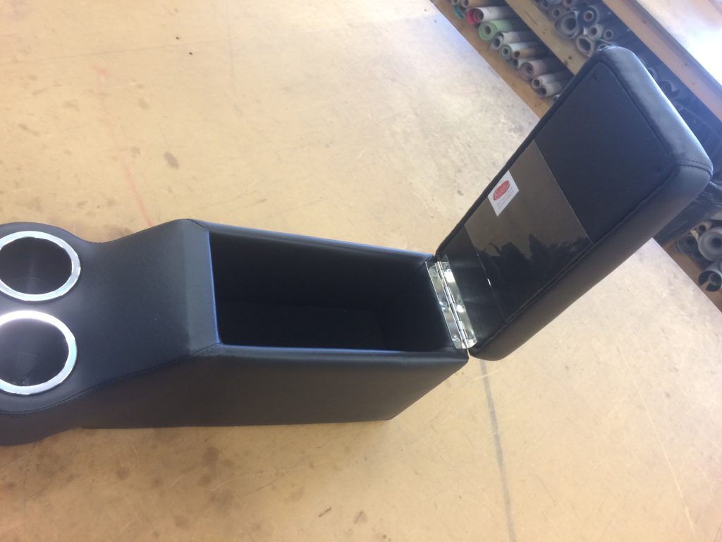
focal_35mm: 29
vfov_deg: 48.2
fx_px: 605
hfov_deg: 61.7
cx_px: 361
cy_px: 271
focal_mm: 4.15
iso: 80
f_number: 2.2
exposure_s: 1/30
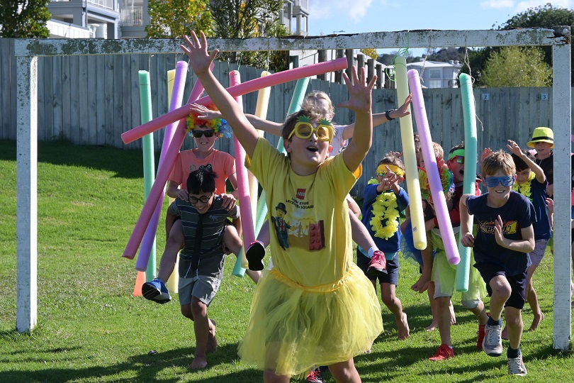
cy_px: 192
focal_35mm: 75
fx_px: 1196
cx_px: 287
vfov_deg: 18.2
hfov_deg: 27.0
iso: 200
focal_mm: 50
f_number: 6.3
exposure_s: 1/640
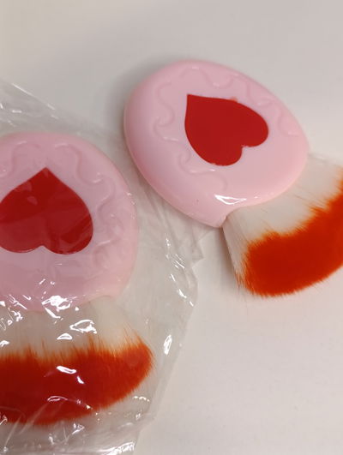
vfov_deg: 41.2
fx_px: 606
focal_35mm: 46
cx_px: 172
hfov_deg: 31.6
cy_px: 228
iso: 400
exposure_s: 1/99.9
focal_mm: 6.14
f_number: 1.6
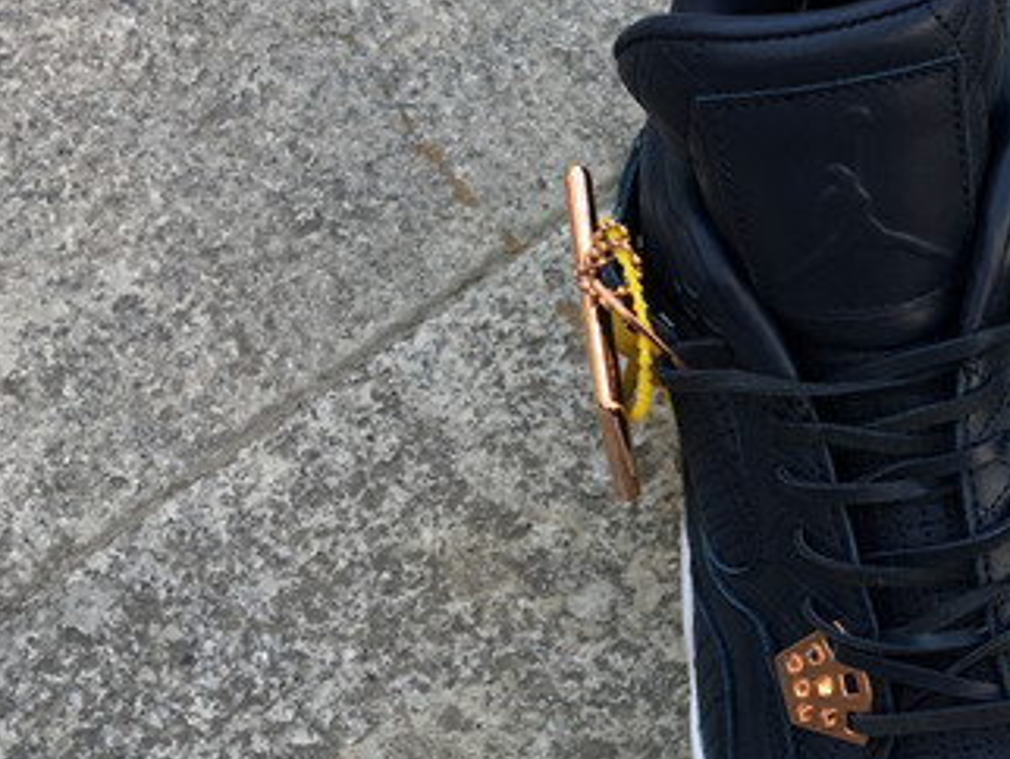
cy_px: 599
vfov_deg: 20.3
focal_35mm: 72
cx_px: 1186
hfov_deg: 24.6
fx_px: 2102
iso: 25
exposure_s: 1/186
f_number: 2.2
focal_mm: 4.15
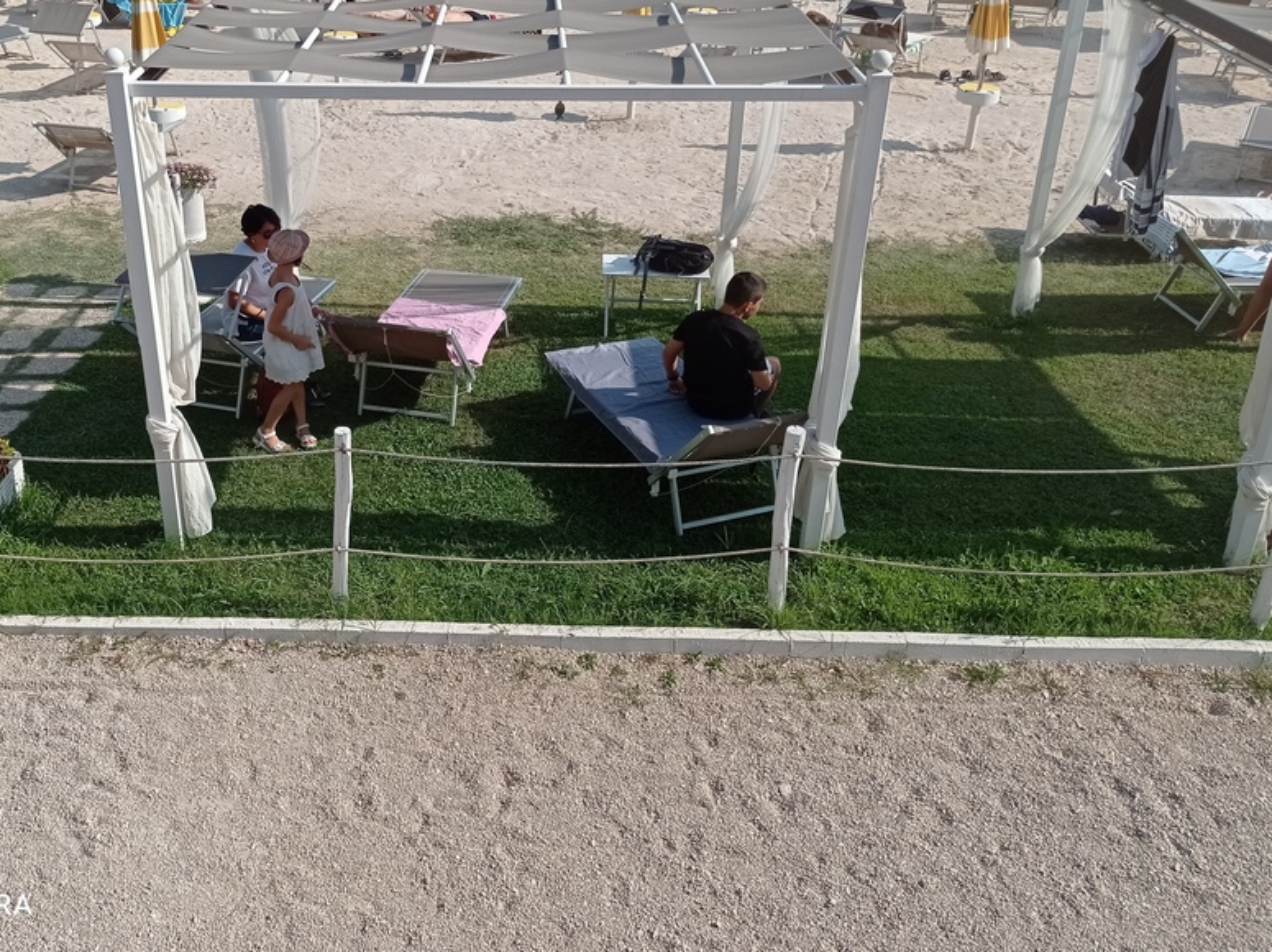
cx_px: 468
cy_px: 341
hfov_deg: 49.6
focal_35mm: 37
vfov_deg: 38.3
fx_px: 1359
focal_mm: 4.7
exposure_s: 1/5025
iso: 109
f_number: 1.79
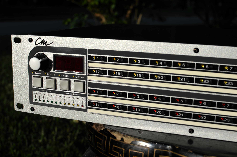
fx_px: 345
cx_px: 118
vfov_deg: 25.7
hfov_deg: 37.9
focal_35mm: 52
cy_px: 78
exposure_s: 1/125
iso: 110
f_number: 8
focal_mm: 35
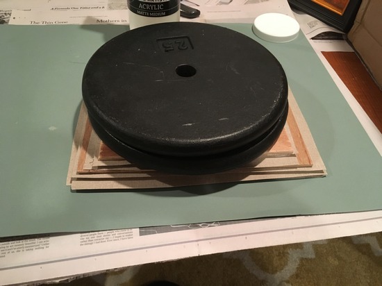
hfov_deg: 61.7
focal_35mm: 29
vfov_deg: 48.2
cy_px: 143
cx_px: 191
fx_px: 320
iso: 200
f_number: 2.2
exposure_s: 1/24
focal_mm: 4.15
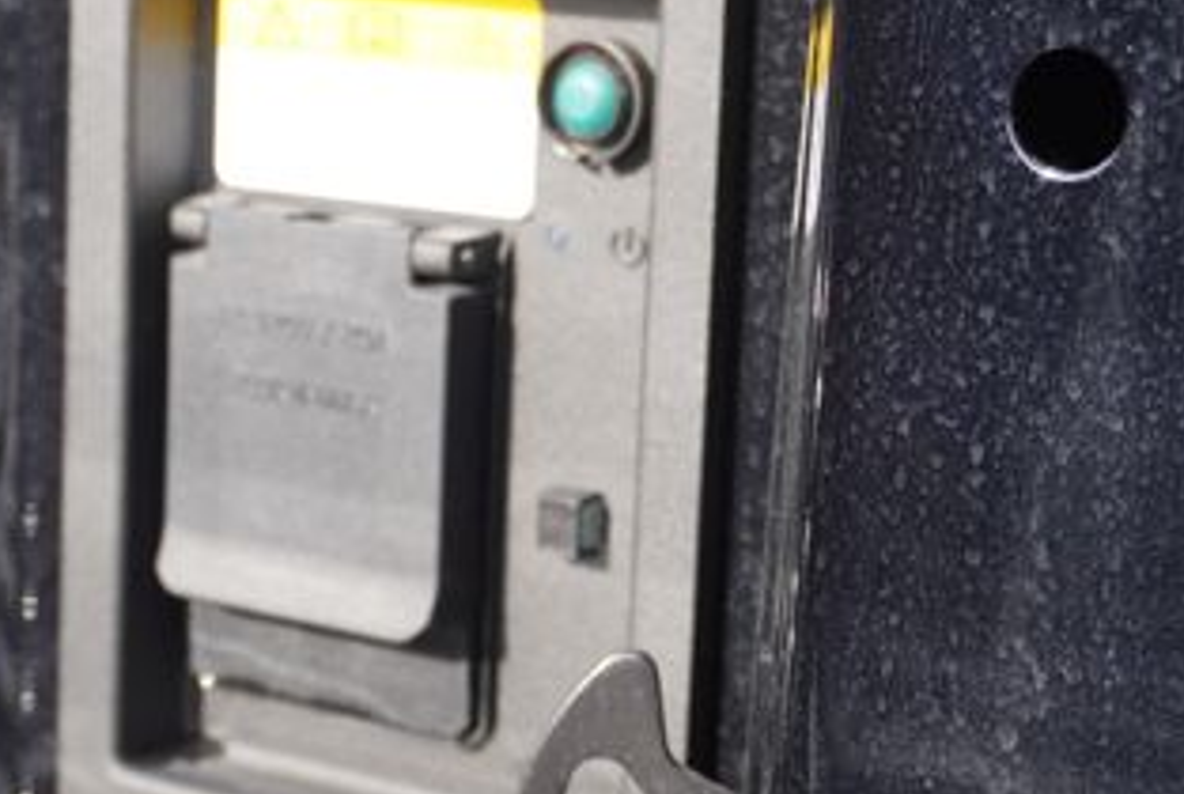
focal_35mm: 98
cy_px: 431
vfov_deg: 14.0
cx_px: 310
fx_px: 3229
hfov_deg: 20.6
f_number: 5
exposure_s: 1/125
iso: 100
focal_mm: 32
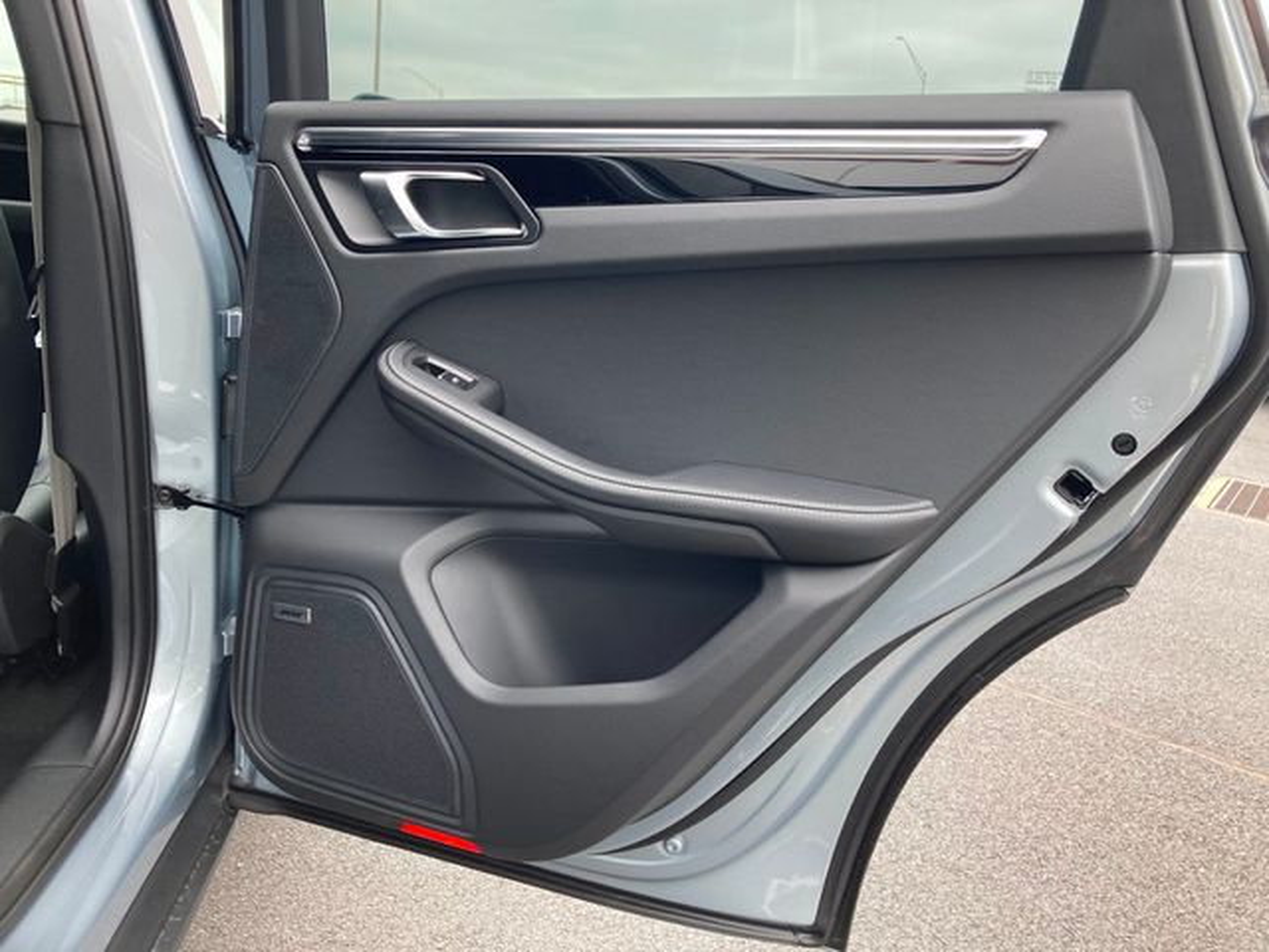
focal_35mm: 28
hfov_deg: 63.4
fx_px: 1026
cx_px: 634
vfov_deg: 49.7
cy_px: 476
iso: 20
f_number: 1.8
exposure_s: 1/130
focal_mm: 3.99
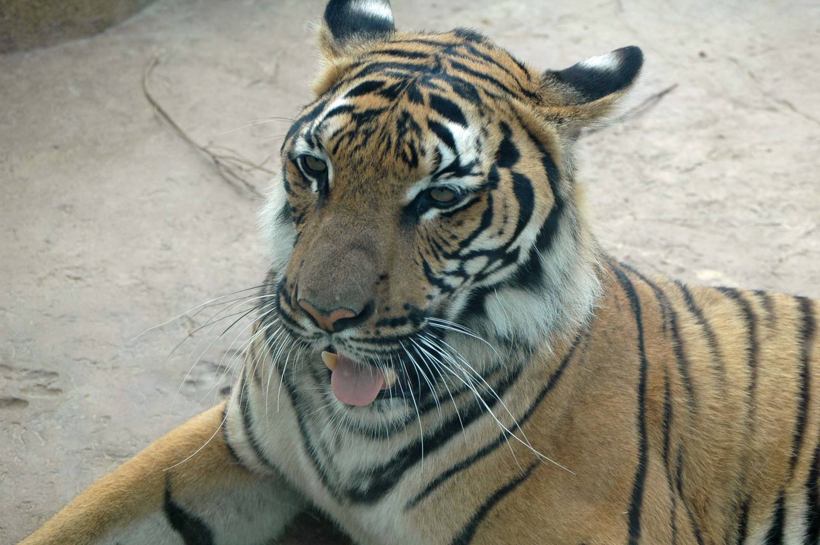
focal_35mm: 93
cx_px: 410
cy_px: 272
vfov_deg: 14.7
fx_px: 2117
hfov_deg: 21.9
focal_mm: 62
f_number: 6.3
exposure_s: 1/160
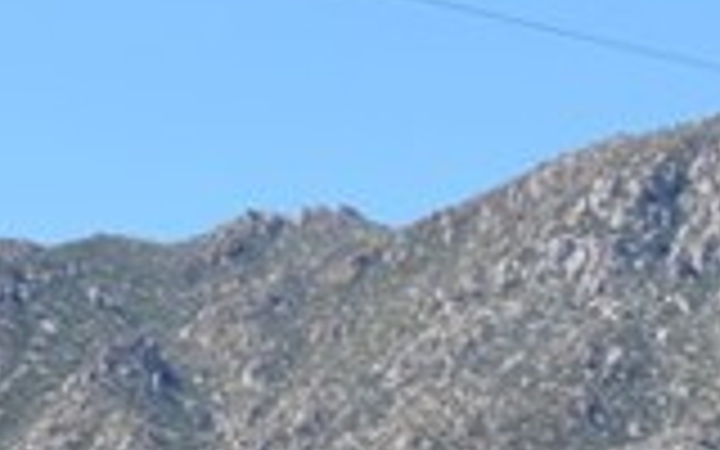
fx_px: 4592
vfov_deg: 5.6
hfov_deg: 8.9
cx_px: 702
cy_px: 598
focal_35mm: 234
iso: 100
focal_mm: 24
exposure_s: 1/200
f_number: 7.1
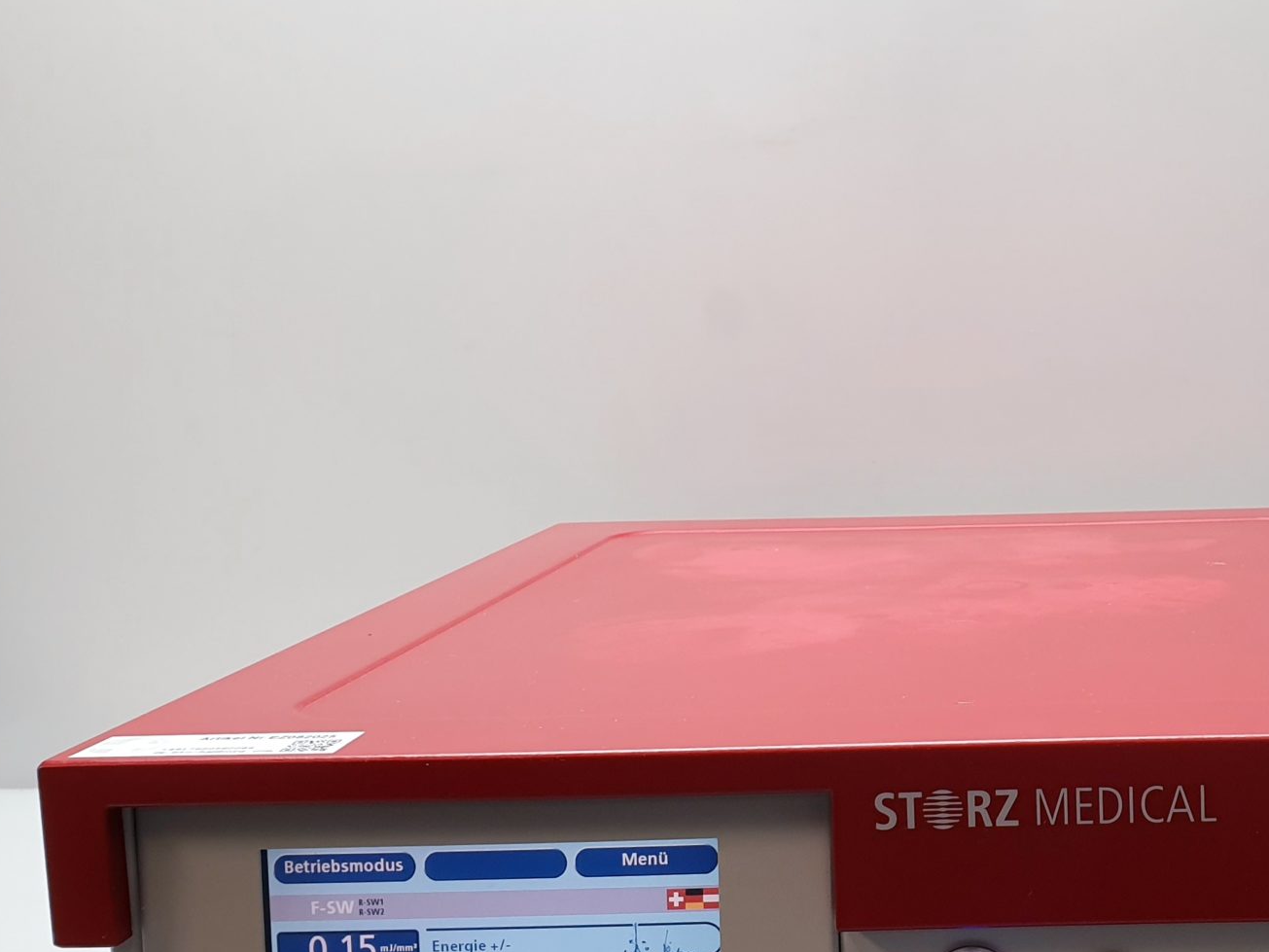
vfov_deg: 28.5
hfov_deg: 35.5
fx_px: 1870
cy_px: 550
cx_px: 1121
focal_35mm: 51
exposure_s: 1/50
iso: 64
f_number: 2.4
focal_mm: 4.3
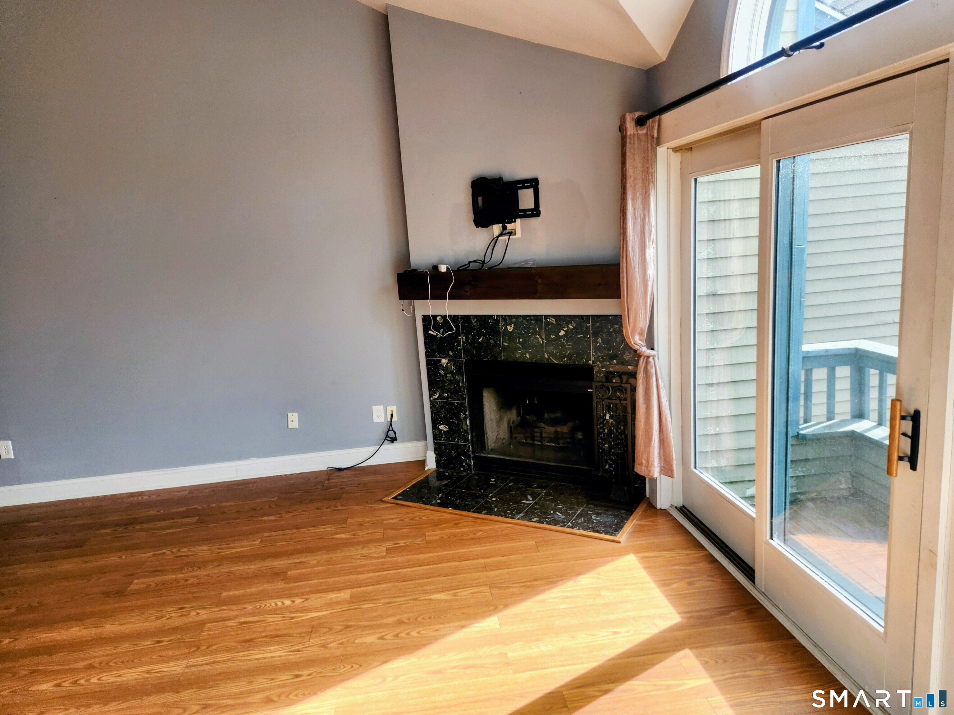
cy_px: 358
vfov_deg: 58.9
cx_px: 477
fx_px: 634
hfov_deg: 73.9
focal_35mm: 23
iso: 50
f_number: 1.8
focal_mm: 5.4
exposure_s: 1/180
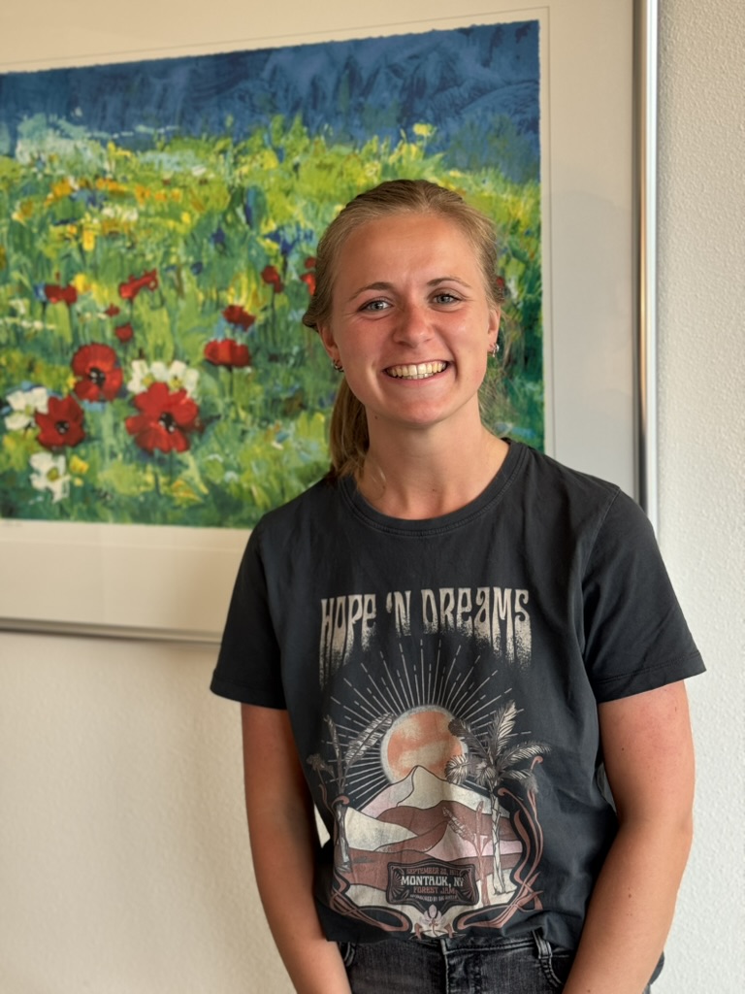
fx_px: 1377
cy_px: 497
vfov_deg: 39.7
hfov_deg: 30.3
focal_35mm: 48
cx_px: 372
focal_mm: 6.76
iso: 64
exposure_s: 1/50
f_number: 1.78
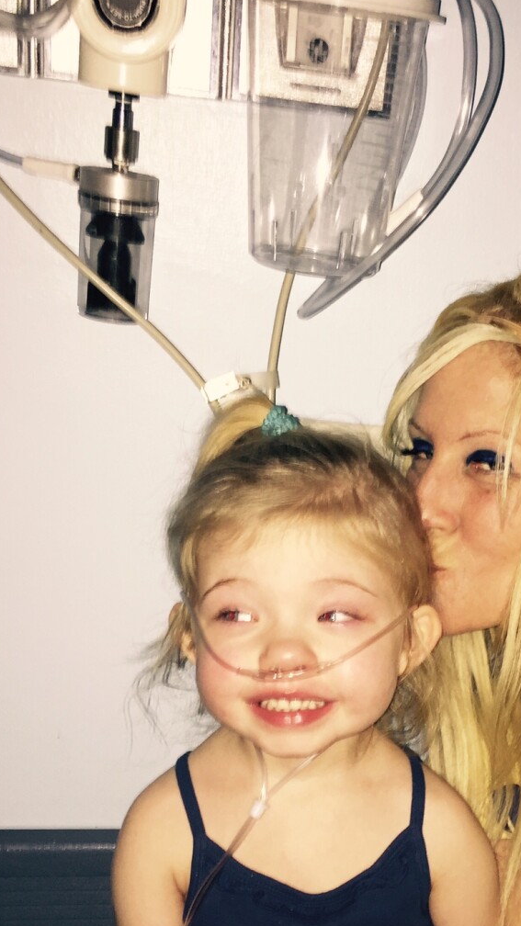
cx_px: 408
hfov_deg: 25.1
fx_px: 1154
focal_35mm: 47
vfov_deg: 42.9
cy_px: 649
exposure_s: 1/16
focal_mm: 4.15
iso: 64
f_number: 2.2
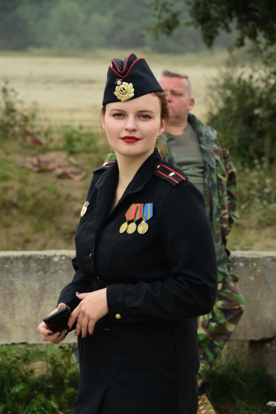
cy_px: 207
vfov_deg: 13.0
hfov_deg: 8.7
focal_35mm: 158
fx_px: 1810
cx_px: 138
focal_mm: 105
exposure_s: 1/250
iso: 400
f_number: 5.6
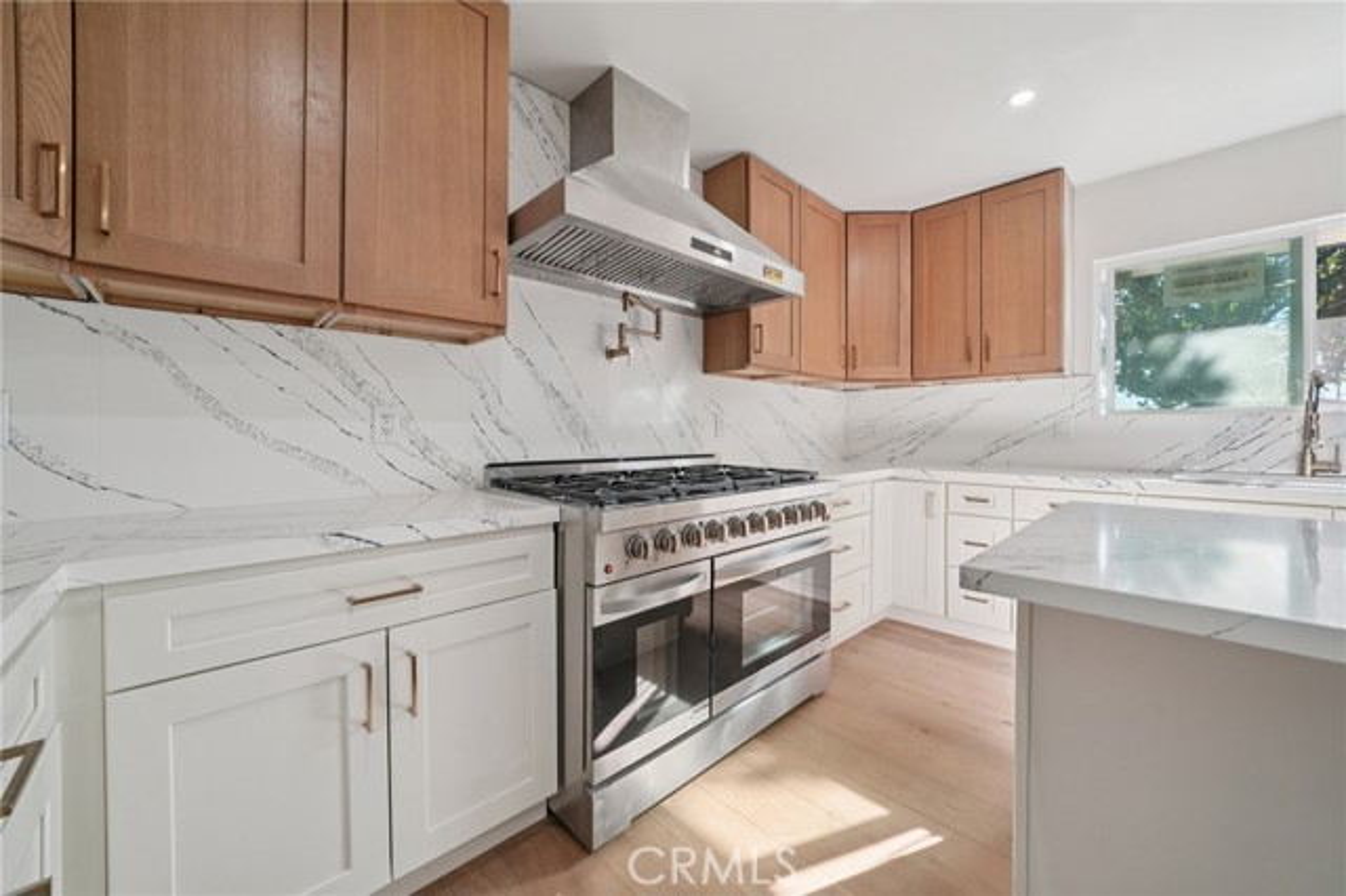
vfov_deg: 85.4
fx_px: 486
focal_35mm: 13
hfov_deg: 108.4
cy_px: 448
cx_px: 673
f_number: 8
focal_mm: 13
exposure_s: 1/25
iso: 400
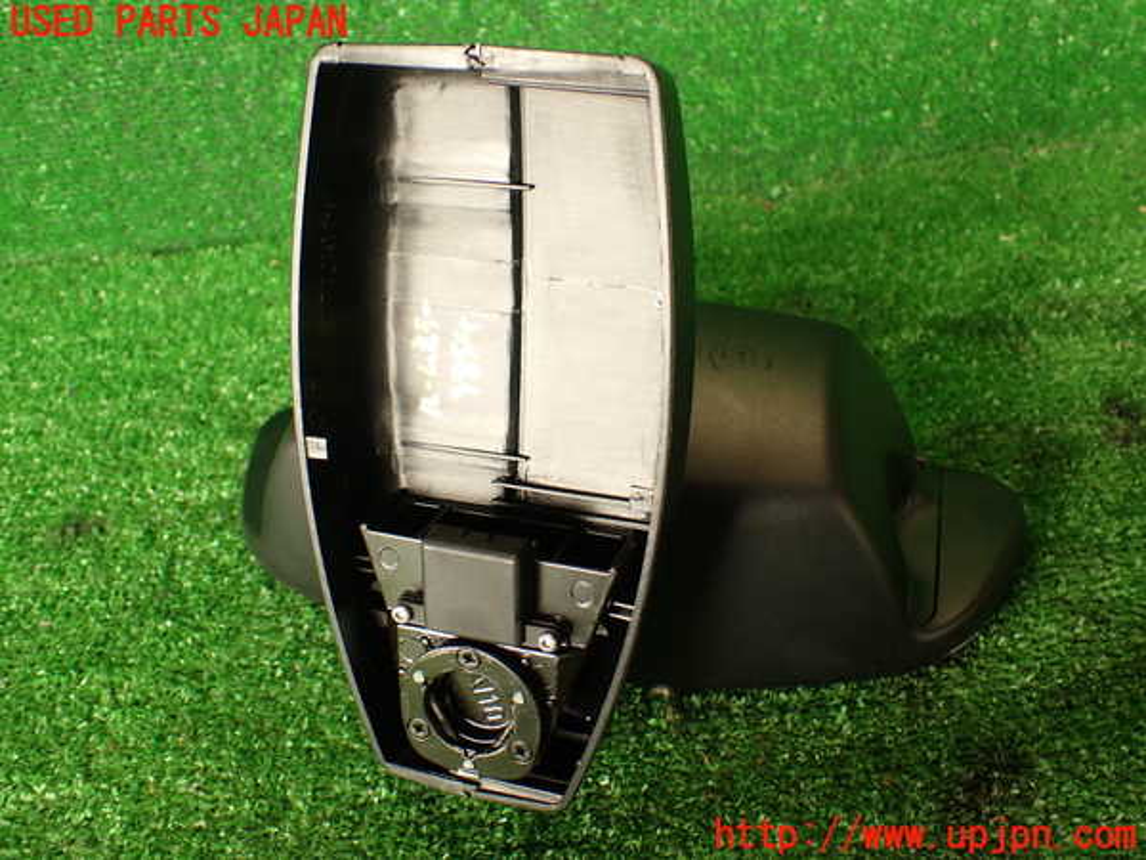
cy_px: 430
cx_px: 573
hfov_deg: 56.8
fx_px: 1059
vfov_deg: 44.2
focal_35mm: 32
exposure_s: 1/60
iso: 200
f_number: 2.4
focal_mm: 5.79
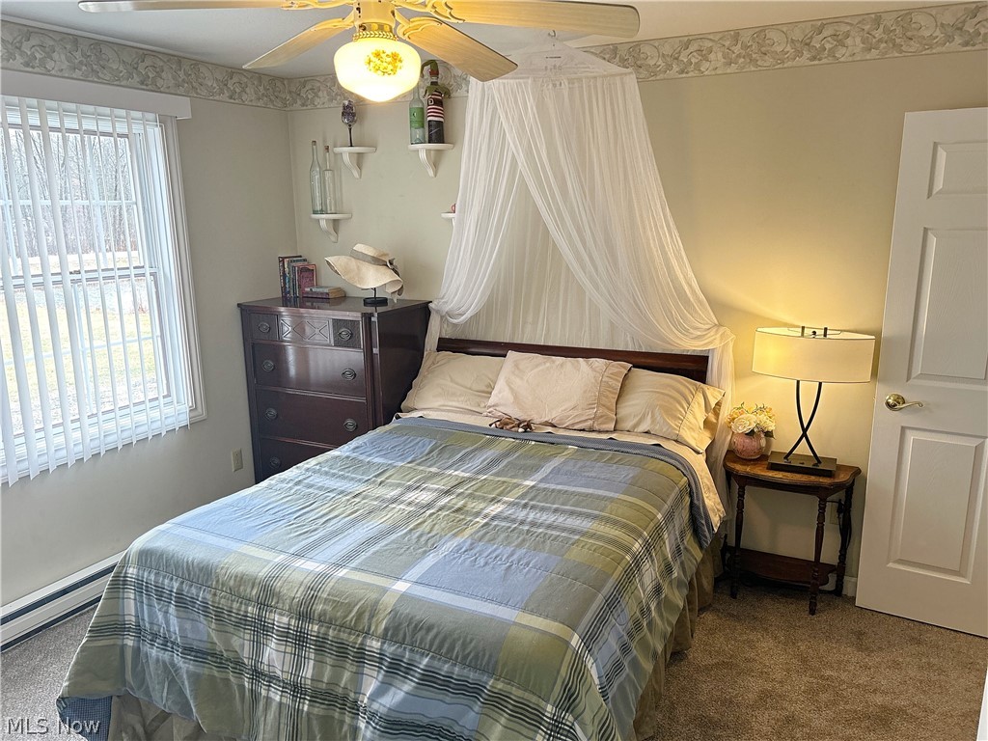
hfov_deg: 67.3
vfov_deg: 53.1
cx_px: 494
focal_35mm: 26
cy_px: 370
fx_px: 742
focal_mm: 5.7
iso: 80
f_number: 1.5
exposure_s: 1/60
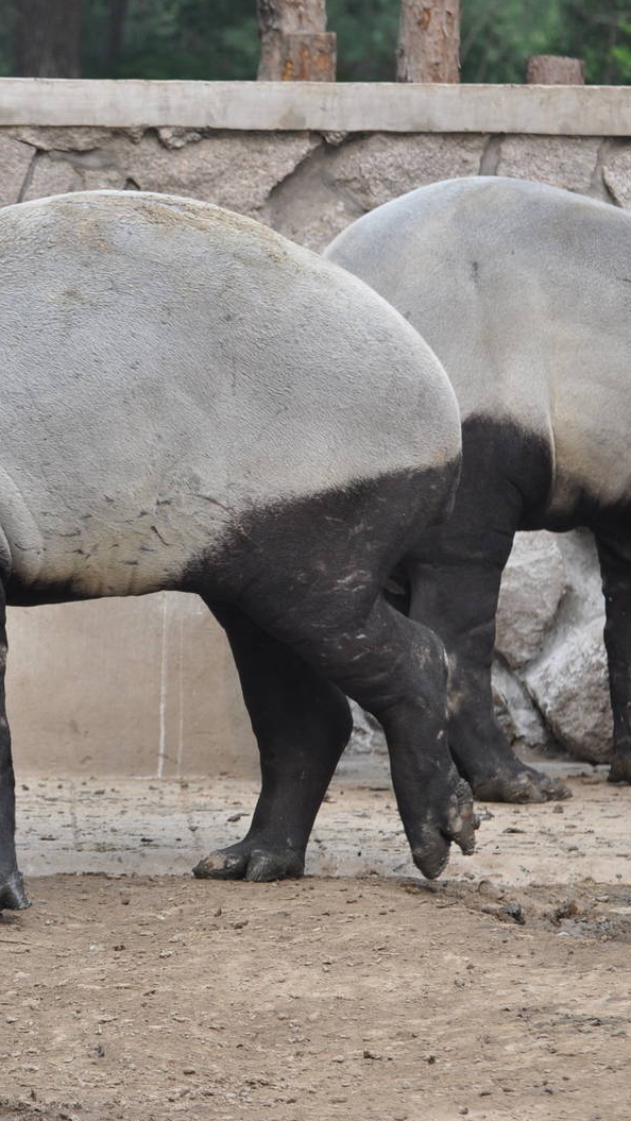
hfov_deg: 5.1
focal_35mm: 238
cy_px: 563
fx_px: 7074
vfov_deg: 9.1
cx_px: -148
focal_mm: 100
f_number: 5.6
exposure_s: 1/500
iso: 400
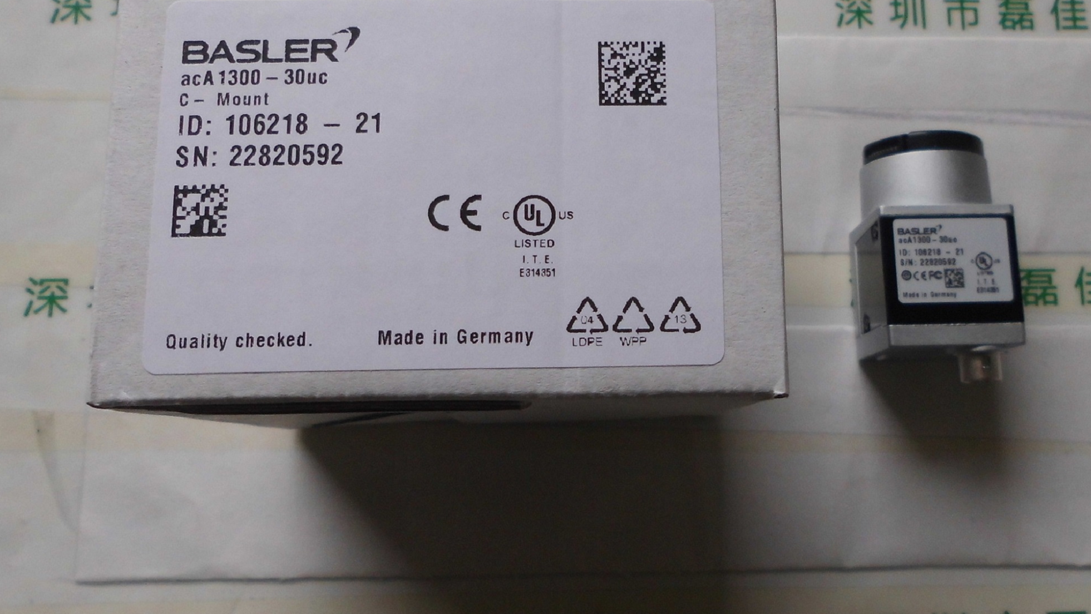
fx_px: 1128
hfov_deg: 51.1
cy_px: 226
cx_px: 678
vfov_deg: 30.3
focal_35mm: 39
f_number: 3.2
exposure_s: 1/250
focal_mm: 4.6
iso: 100
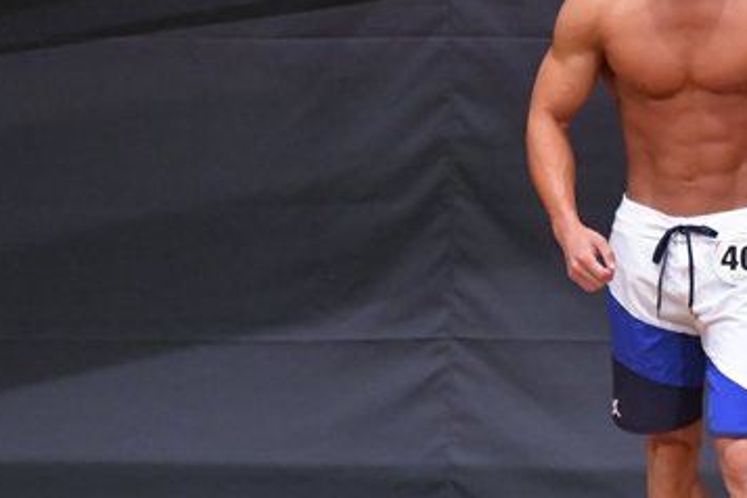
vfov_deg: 1.8
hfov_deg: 2.8
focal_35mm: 748
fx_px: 15520
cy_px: 268
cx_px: 696
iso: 6400
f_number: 5.6
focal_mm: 230
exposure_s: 1/400
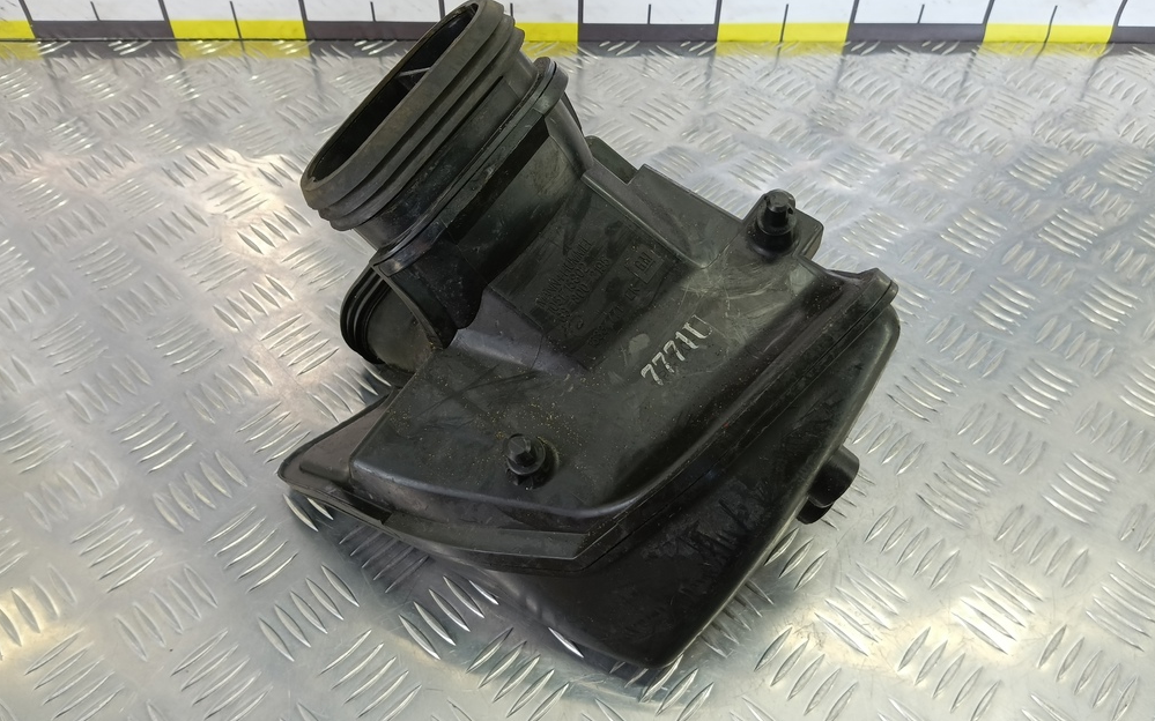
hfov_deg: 72.6
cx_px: 580
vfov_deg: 49.3
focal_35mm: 25
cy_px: 356
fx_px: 787
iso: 111
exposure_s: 1/50
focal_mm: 4.11
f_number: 1.6
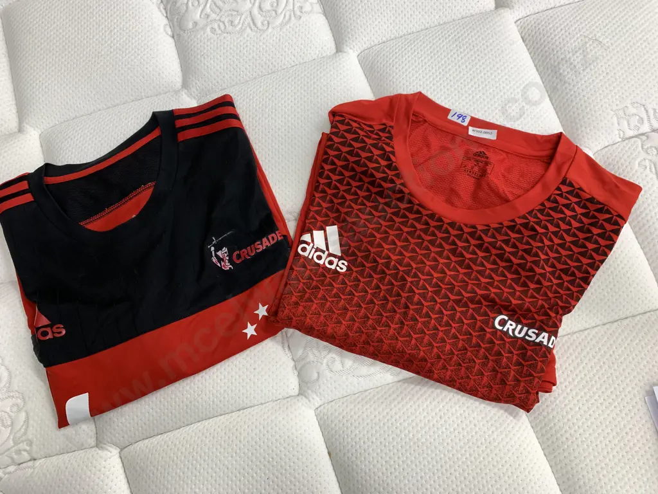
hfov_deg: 67.3
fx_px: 494
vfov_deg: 53.1
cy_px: 247
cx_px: 329
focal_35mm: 26
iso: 100
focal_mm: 4.25
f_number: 1.8
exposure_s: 1/100
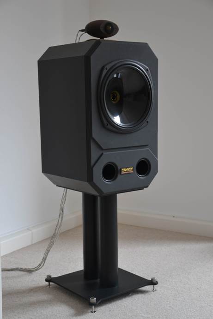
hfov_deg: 23.8
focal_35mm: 57
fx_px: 506
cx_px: 106
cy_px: 160
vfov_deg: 35.0
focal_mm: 38
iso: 400
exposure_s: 1/25
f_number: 4.5
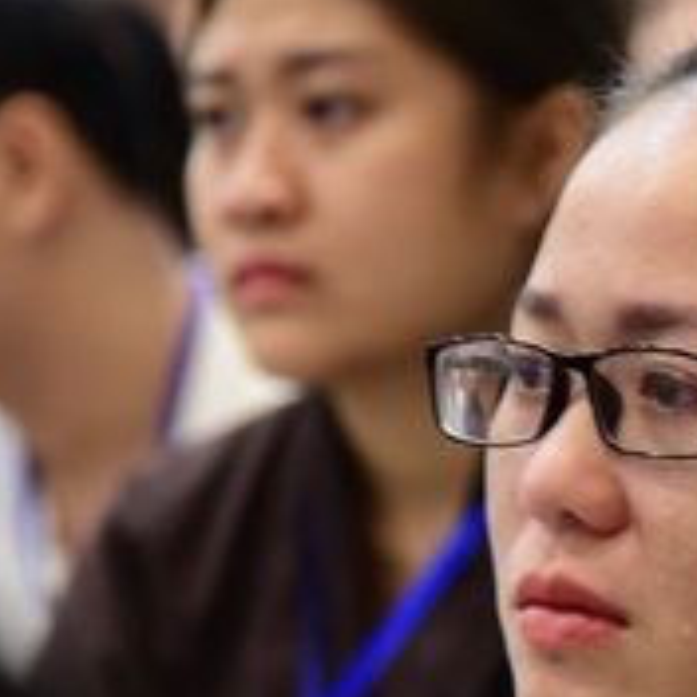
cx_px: 659
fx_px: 8565
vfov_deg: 4.7
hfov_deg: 4.7
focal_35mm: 376
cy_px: 574
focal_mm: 120
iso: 1600
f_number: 4
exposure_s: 1/40
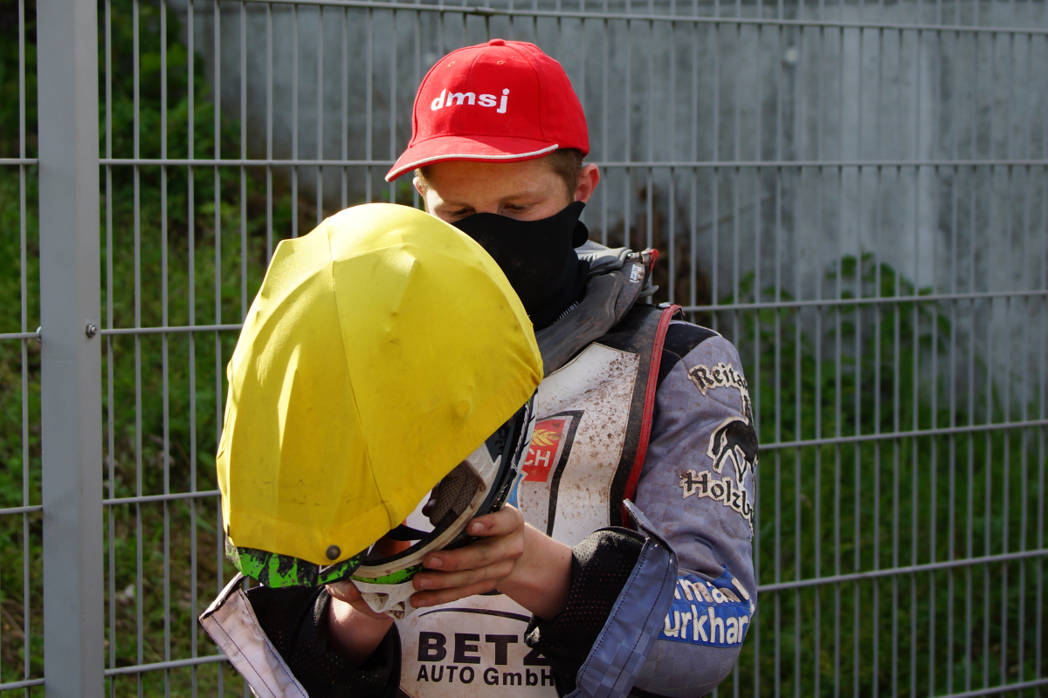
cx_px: 524
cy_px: 349
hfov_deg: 19.5
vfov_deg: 13.0
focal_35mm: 105
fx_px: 3056
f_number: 5.6
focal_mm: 70
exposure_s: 1/400
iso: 100
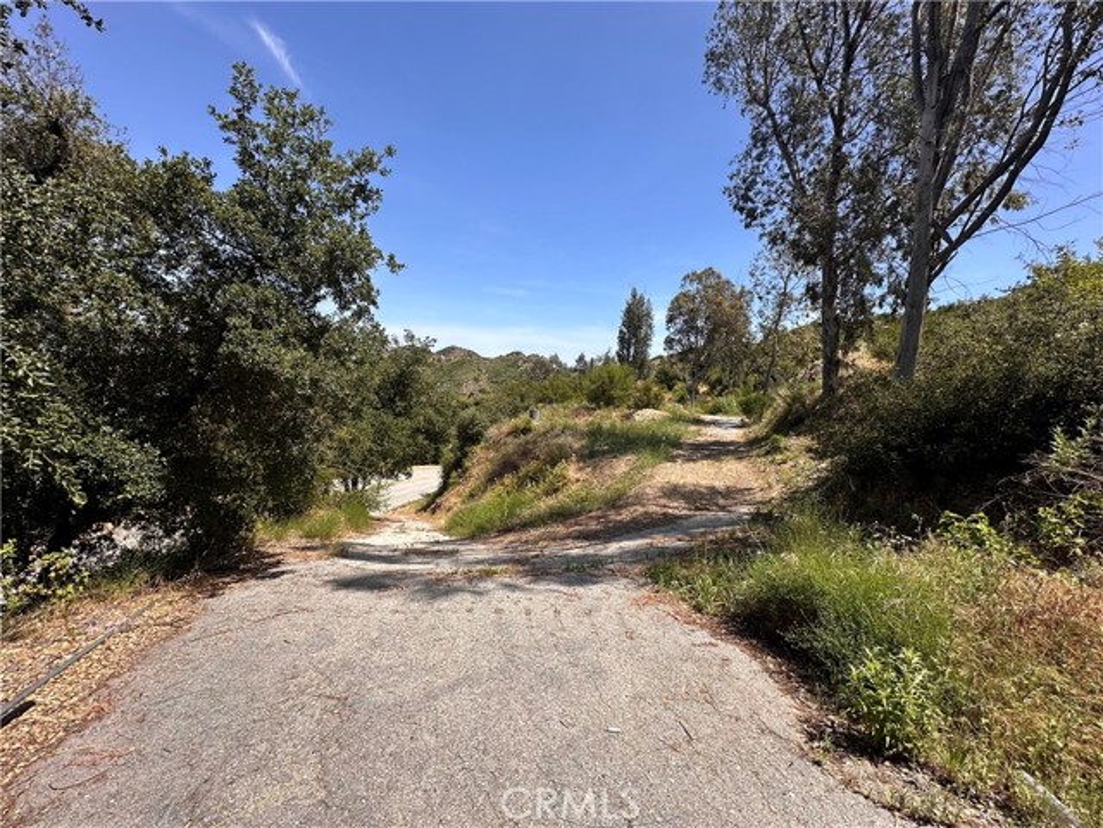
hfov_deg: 102.1
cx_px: 552
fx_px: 446
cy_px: 414
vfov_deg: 85.7
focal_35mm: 14
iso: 40
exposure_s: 1/1490
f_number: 2.2
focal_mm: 2.22
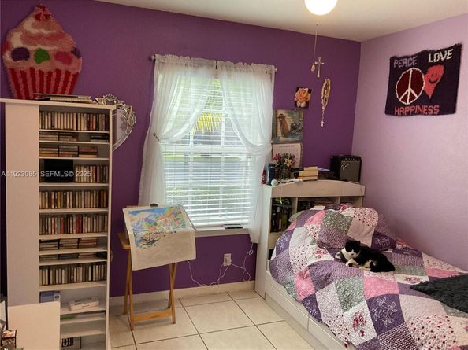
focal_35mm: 29
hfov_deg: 61.7
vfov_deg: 48.2
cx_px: 234
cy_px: 175
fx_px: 392
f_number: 1.8
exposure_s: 1/60
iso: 80
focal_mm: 3
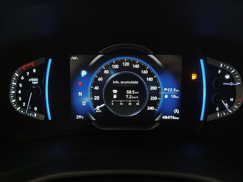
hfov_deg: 69.4
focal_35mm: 25
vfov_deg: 54.9
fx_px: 175
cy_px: 91
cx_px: 122
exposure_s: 1/24
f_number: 1.8
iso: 500
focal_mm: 4.6
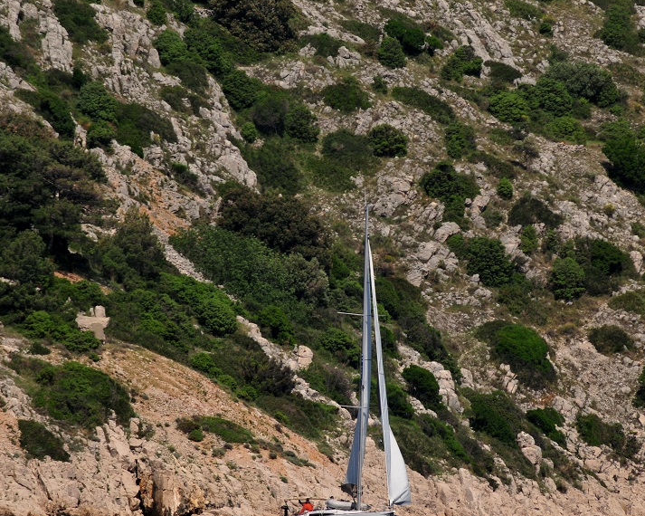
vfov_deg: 3.3
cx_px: 351
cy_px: 291
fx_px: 9027
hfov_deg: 4.1
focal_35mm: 473
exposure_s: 1/500
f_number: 11
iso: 250
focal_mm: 240
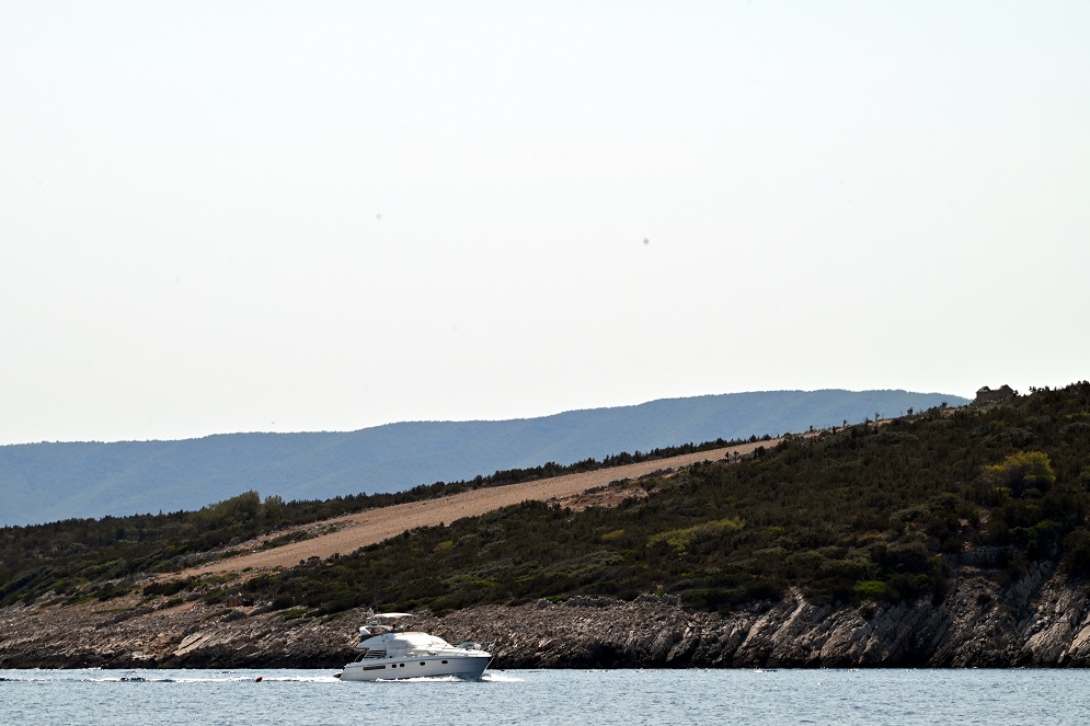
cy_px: 363
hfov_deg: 10.5
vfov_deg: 7.0
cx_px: 543
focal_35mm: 196
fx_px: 5933
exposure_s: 1/250
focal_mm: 195
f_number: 16
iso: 100
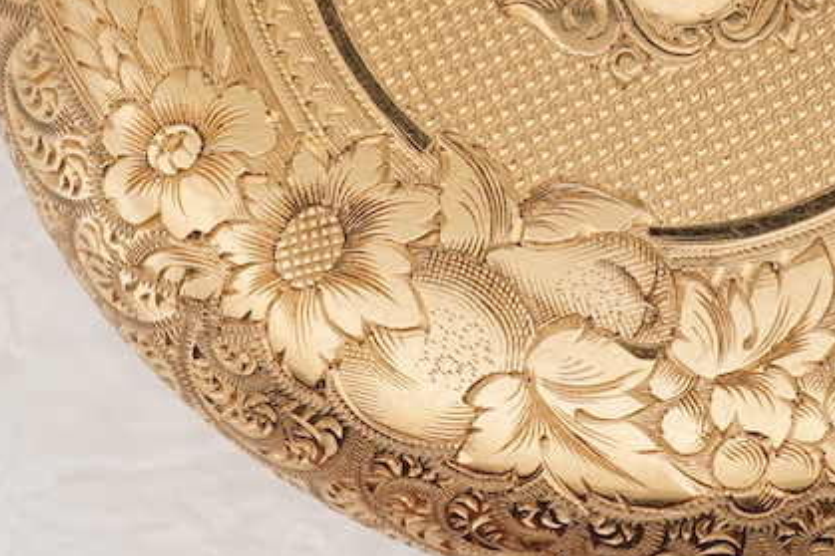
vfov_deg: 8.0
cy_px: -110
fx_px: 3918
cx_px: 606
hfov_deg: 12.1
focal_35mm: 169
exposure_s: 1/160
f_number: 22
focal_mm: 30
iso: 160
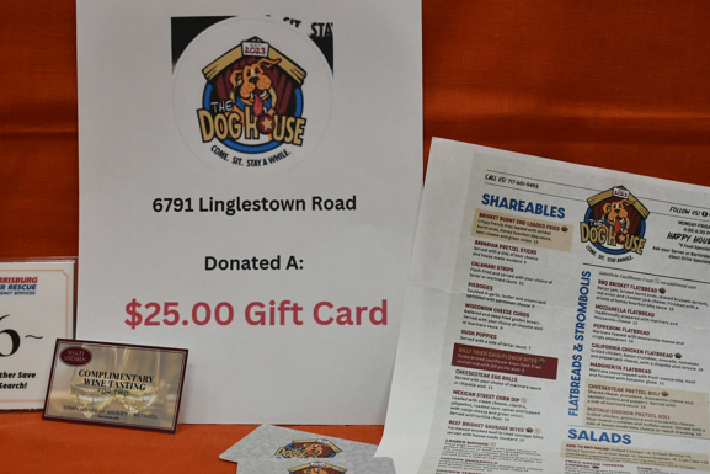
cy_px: 262
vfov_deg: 25.5
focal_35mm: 53
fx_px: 1045
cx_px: 335
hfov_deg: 37.5
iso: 640
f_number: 5
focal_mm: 23
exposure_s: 1/100
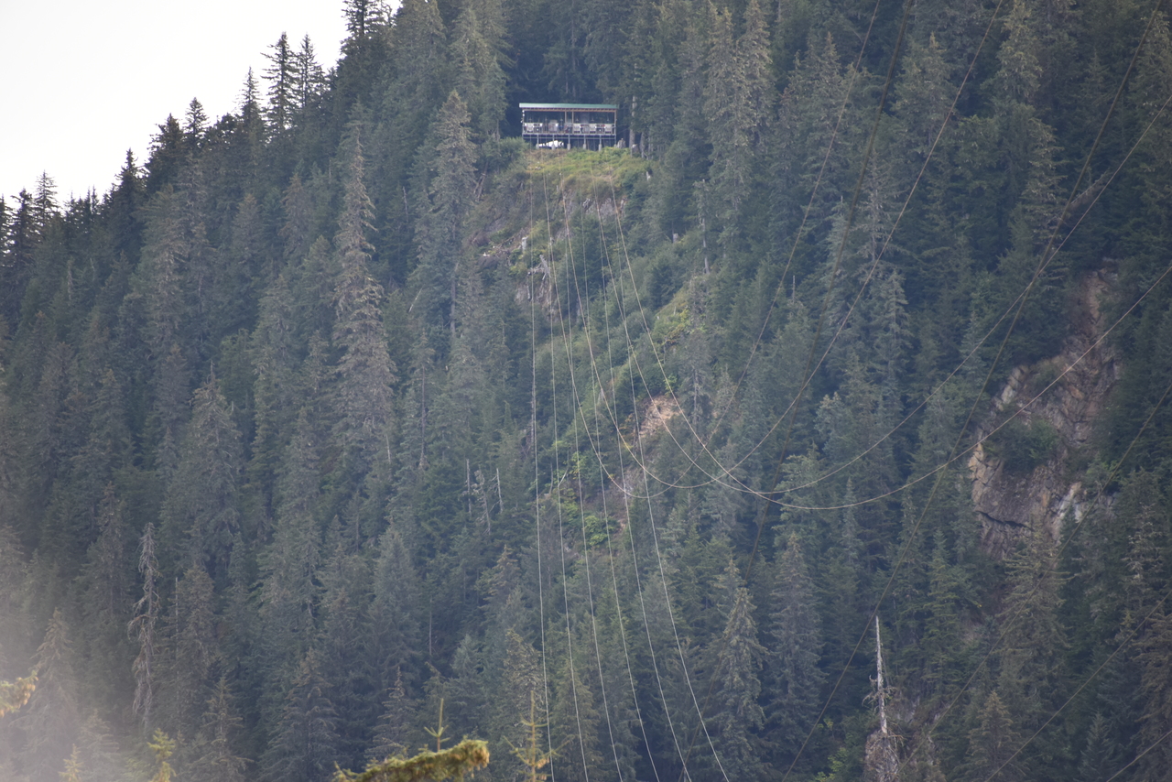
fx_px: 9768
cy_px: 391
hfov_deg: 6.9
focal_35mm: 300
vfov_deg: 4.6
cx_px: 586
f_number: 5.6
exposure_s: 1/640
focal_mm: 300
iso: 560
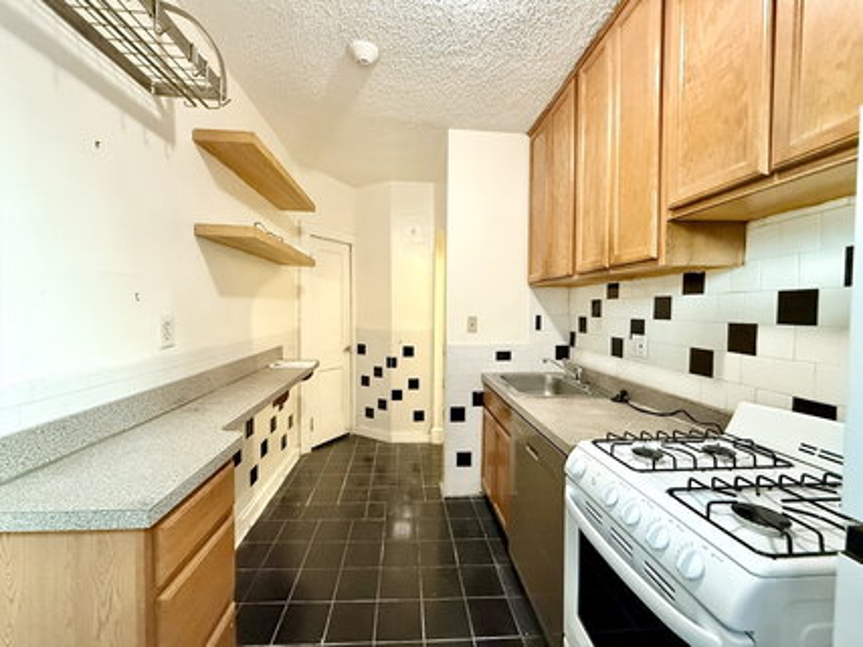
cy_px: 324
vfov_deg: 85.6
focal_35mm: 14
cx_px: 432
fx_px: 349
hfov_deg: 102.1
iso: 800
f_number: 2.2
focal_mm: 2.22
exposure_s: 1/60
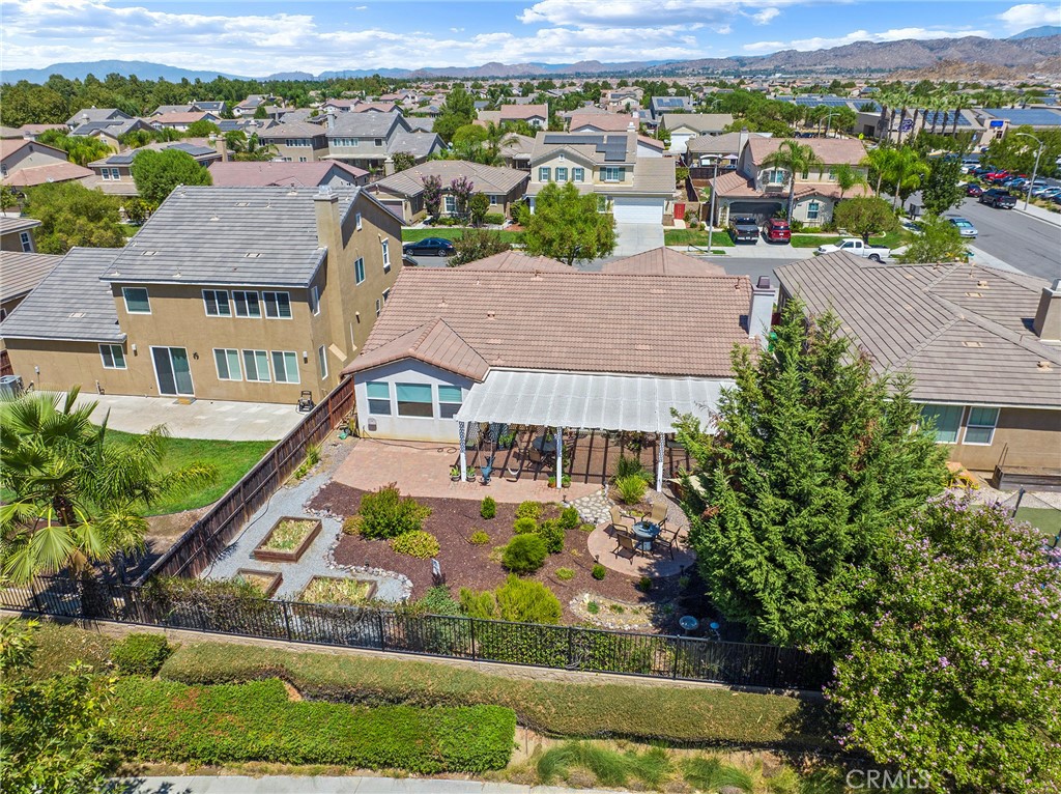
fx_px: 735
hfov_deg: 71.6
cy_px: 397
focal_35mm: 24
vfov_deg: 56.7
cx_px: 530
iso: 110
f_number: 2.8
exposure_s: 1/240
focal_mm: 12.29
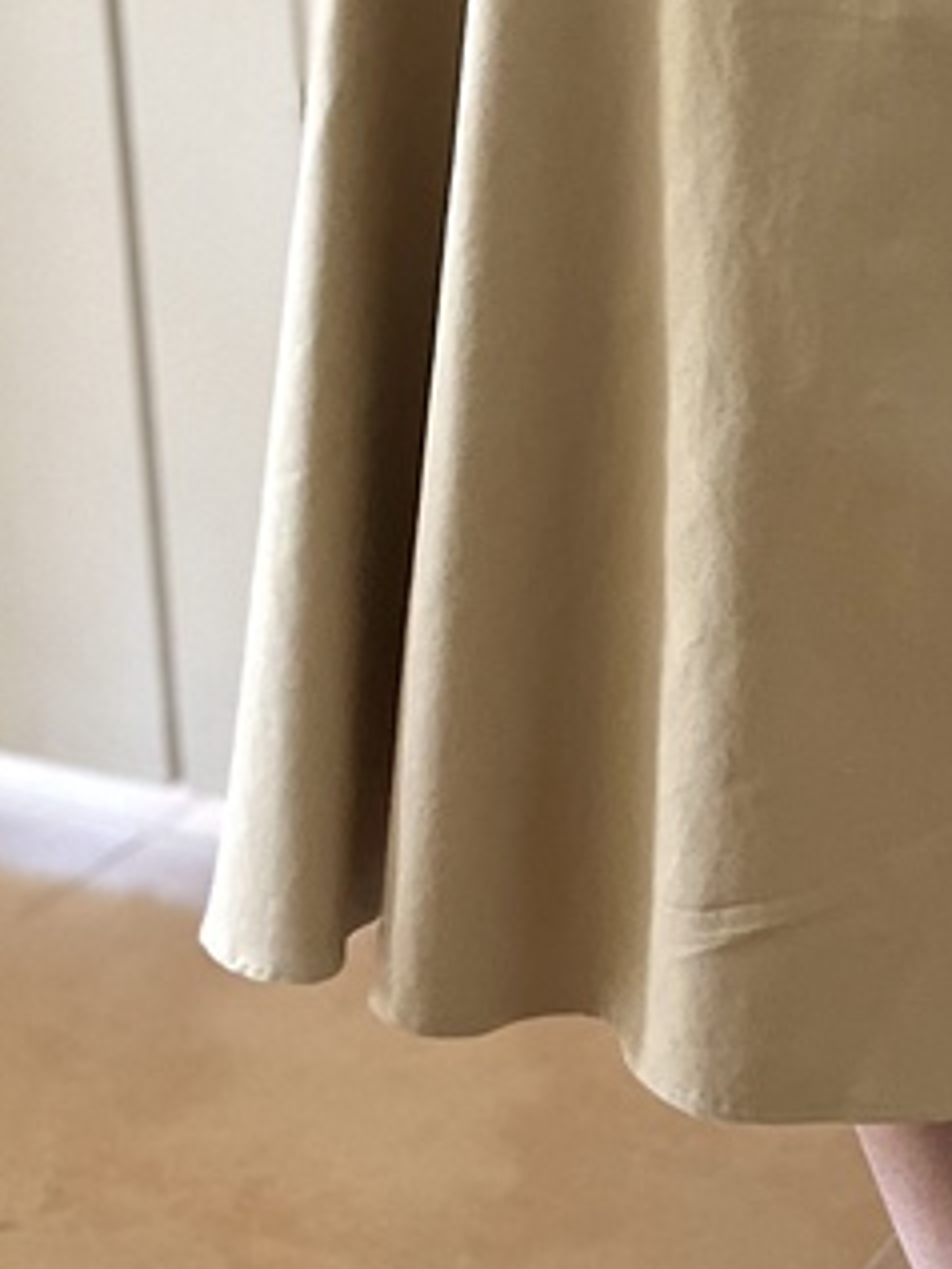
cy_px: 132
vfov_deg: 23.2
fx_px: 3005
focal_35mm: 82
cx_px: 928
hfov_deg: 17.6
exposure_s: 1/51
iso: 500
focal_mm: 5.1
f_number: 1.6
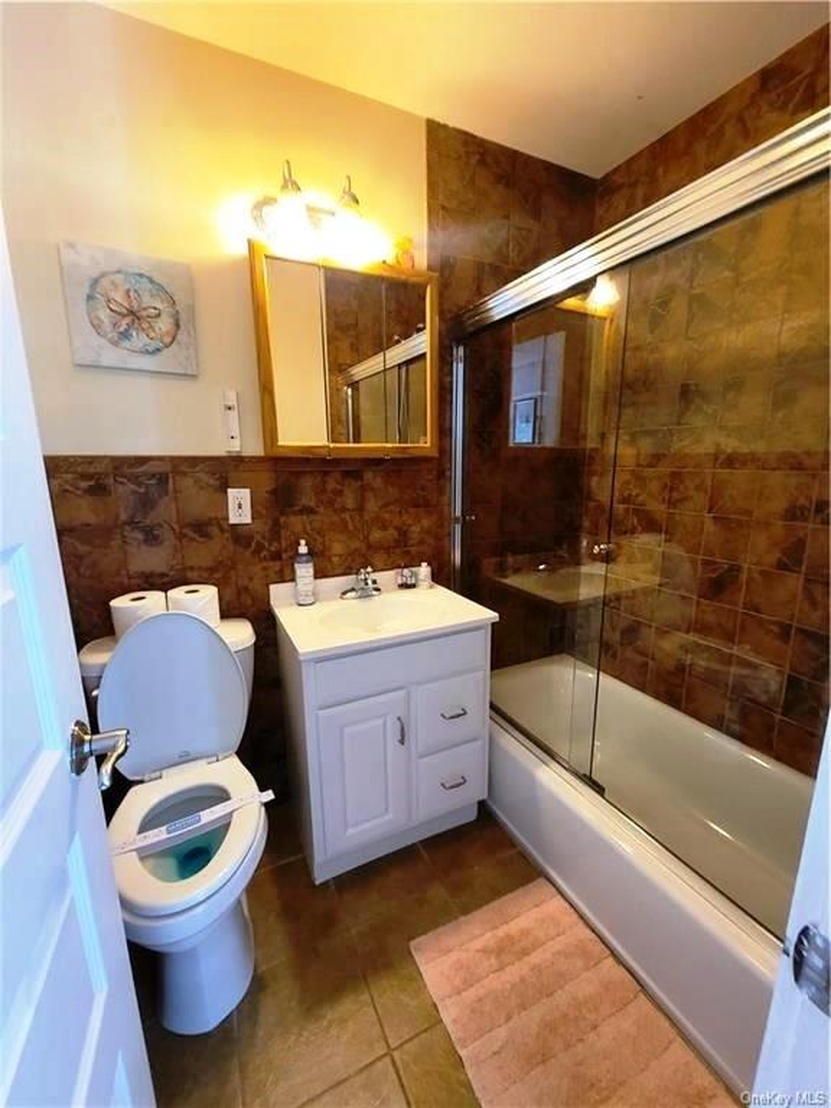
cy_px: 554
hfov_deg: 89.9
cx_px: 416
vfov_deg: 106.2
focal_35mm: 13
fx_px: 416
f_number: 2.2
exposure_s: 1/30
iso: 400
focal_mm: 2.2
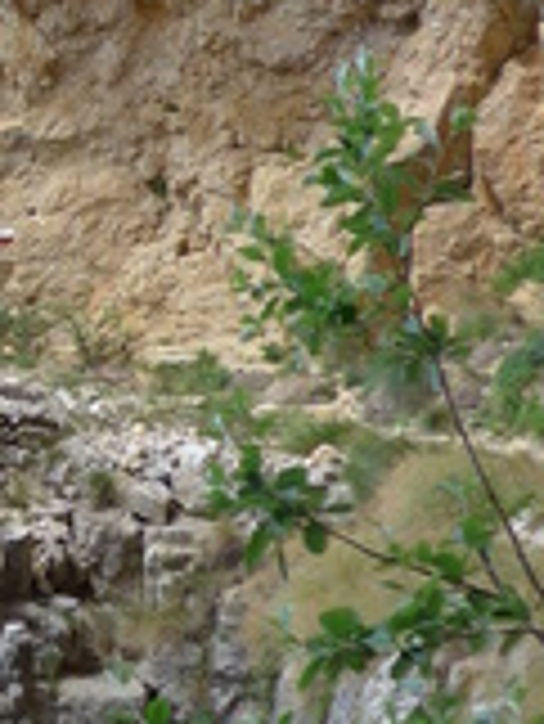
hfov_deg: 7.1
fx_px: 4332
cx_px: -180
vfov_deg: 9.5
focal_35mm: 207
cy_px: 121
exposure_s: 1/400
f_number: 3.3
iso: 80
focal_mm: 10.7
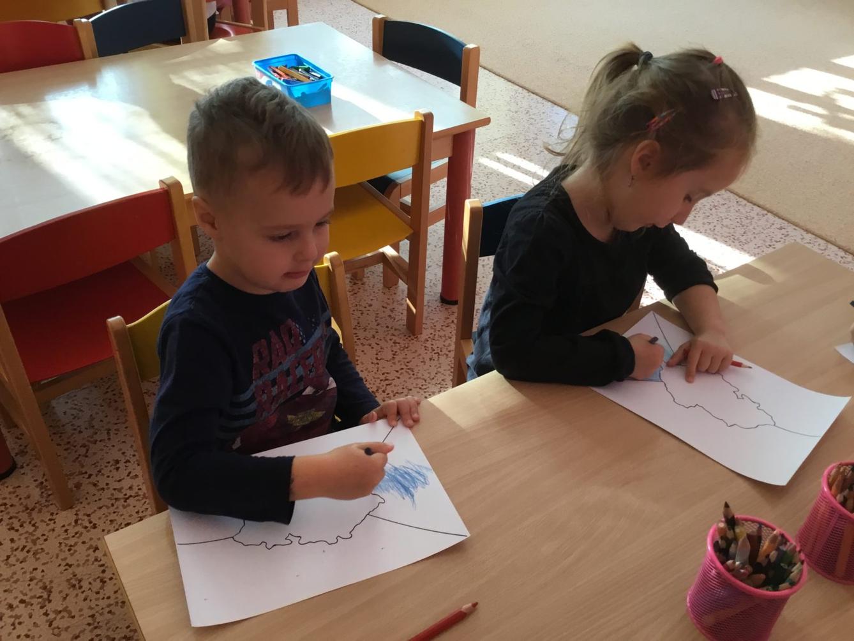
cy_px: 320
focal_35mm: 31
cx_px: 427
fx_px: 765
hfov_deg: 58.3
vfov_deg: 45.5
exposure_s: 1/33
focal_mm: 3.3
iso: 40
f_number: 2.4
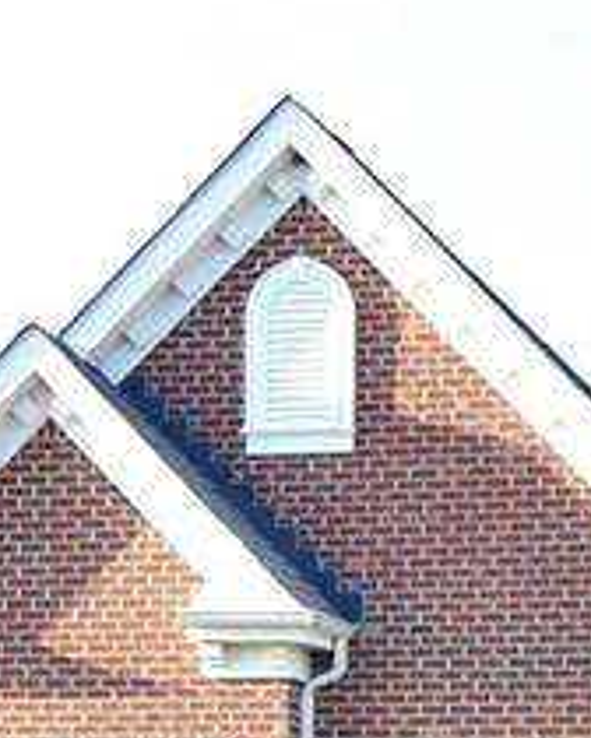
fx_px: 1640
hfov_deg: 18.4
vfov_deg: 24.2
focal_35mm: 75
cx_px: 858
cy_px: 747
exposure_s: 1/100
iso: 100
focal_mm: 14
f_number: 5
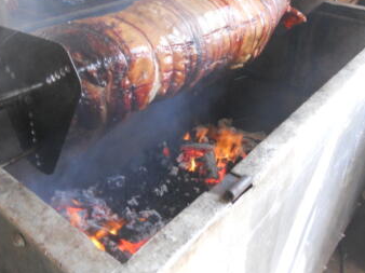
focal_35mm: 40
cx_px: 167
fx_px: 421
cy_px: 74
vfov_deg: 35.3
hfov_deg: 46.8
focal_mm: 4.9
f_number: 3.2
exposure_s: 1/30
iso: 320
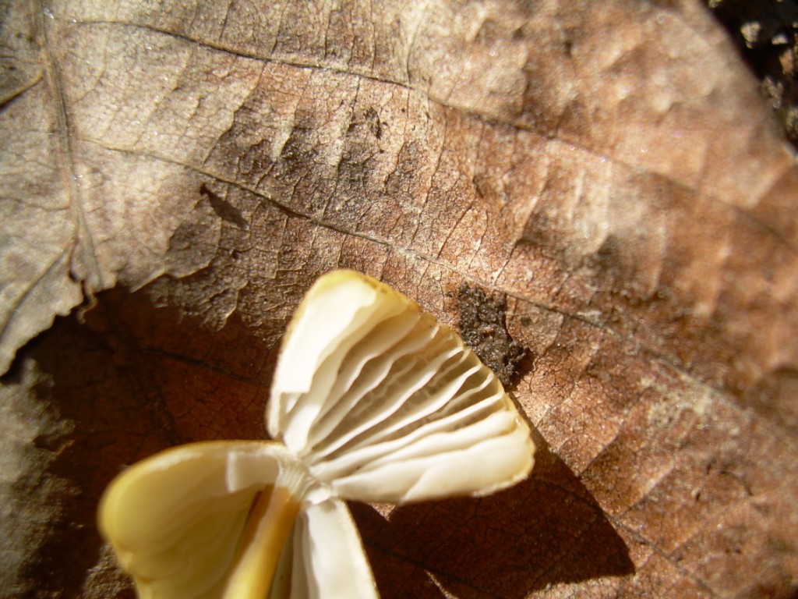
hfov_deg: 49.0
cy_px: 300
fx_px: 876
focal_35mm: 38
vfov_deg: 37.7
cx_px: 399
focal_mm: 6.3
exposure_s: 1/136
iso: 50
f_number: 2.8
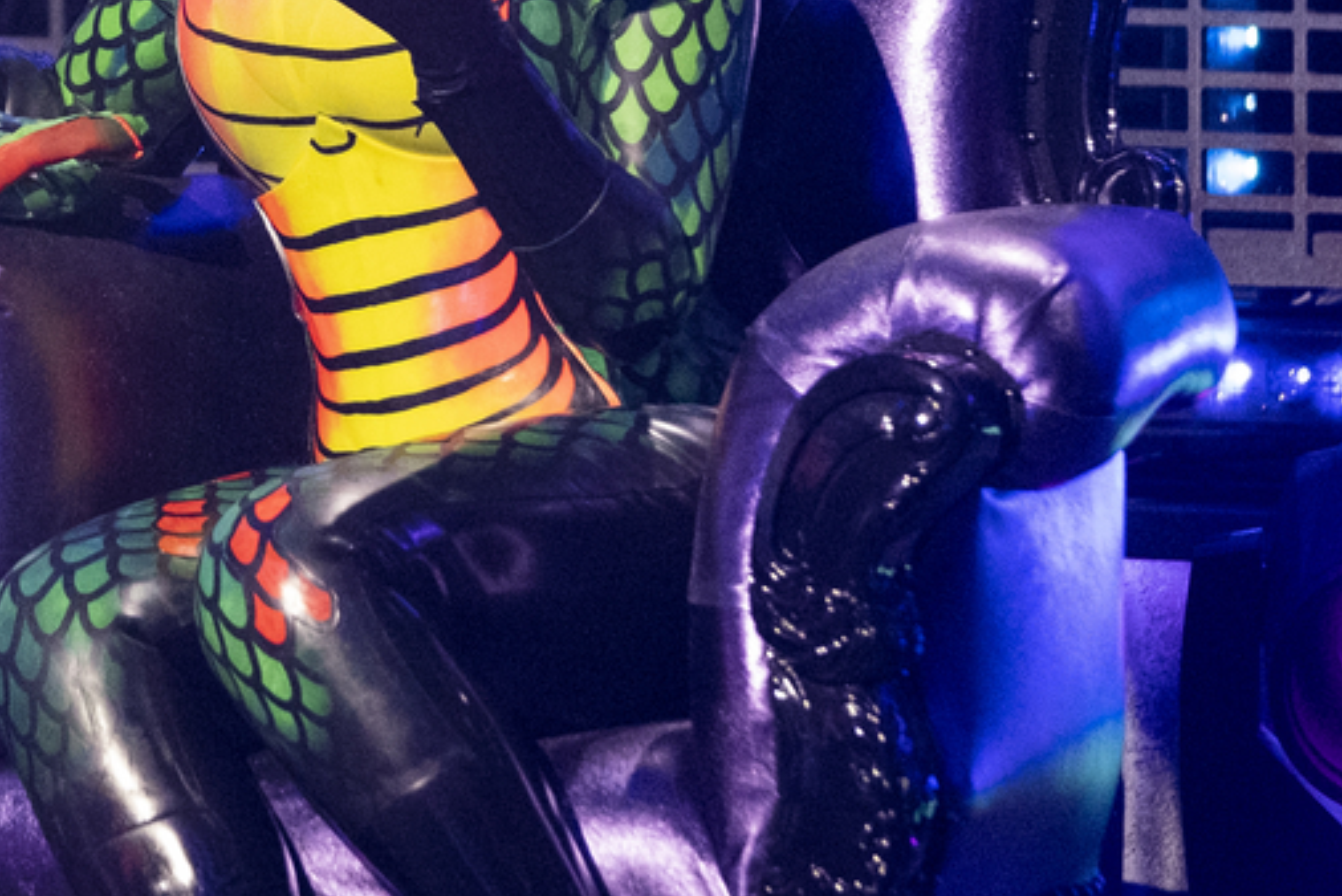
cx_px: 395
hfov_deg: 3.1
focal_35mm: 657
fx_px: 24504
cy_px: 101
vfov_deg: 2.1
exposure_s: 1/320
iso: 4000
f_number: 2.8
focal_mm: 140
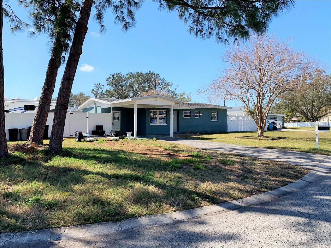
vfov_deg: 53.1
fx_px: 249
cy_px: 124
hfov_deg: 67.3
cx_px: 166
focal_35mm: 26
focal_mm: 4.25
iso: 25
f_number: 1.8
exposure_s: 1/1689
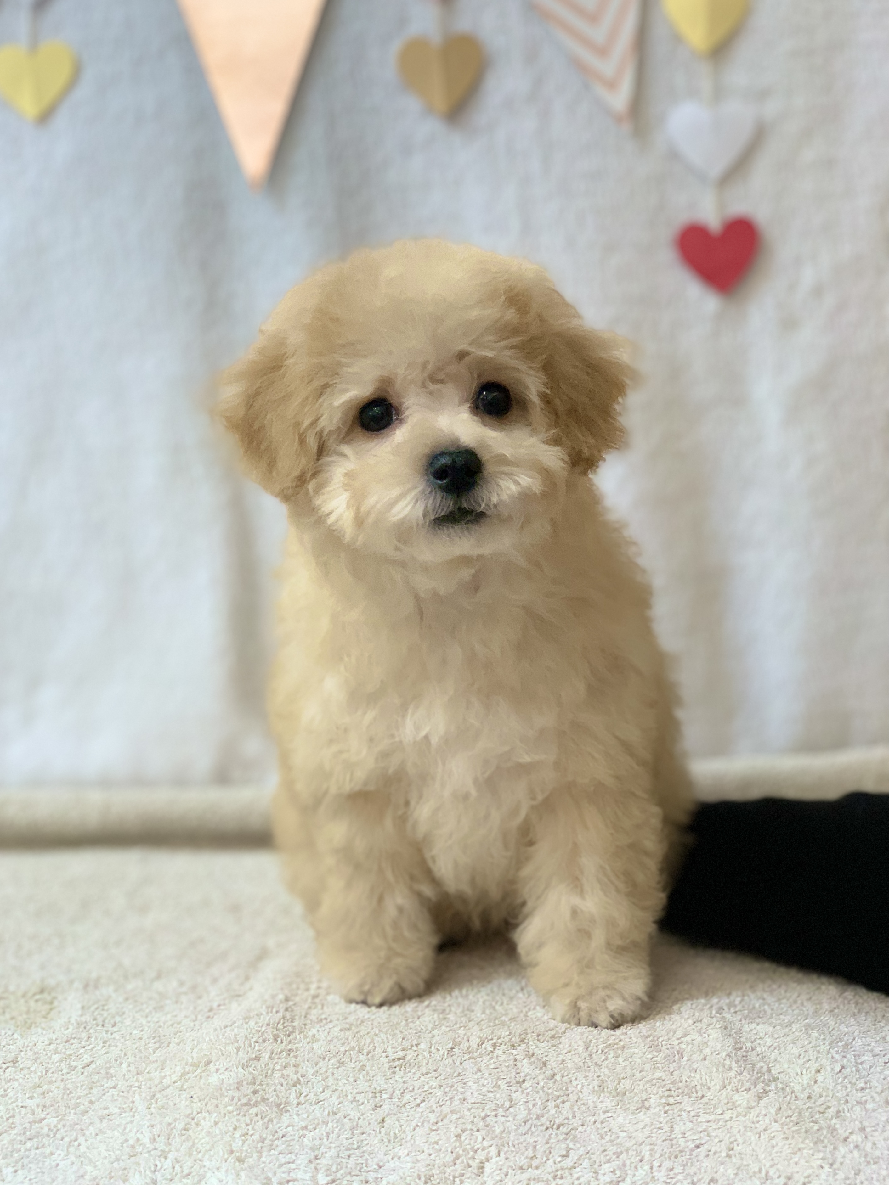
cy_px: 592
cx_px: 444
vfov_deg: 36.8
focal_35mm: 52
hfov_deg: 28.0
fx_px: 1781
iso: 125
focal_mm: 6
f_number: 2.4
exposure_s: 1/81
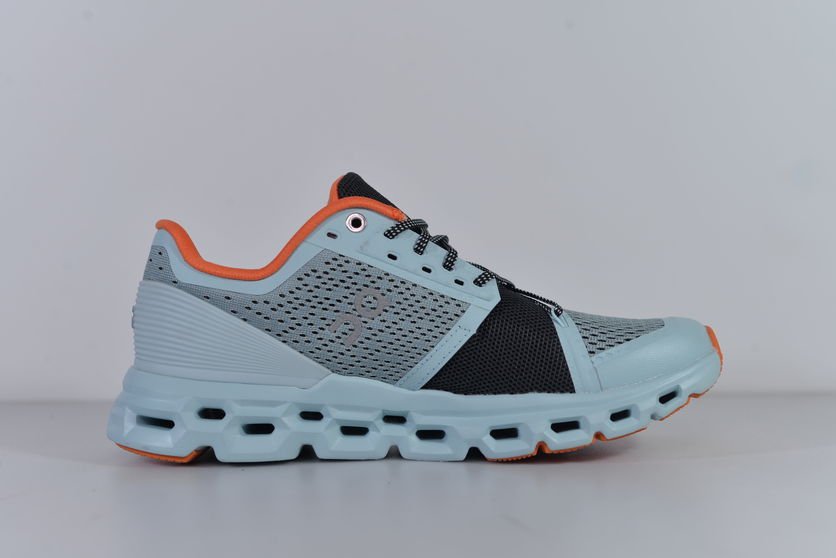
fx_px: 1161
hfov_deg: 39.6
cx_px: 418
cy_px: 279
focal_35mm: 50
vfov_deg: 27.0
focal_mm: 50
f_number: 5.6
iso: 100
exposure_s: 1/320
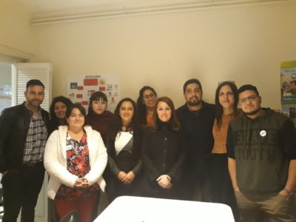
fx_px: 231
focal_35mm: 27
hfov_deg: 65.3
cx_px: 148
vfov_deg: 51.4
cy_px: 111
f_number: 1.7
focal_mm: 3.71
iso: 500
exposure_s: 1/25
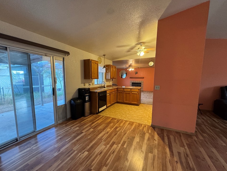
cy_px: 89
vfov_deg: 81.7
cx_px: 109
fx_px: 98
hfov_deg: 98.1
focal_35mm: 15
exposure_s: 1/60
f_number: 2.2
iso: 500
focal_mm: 2.22
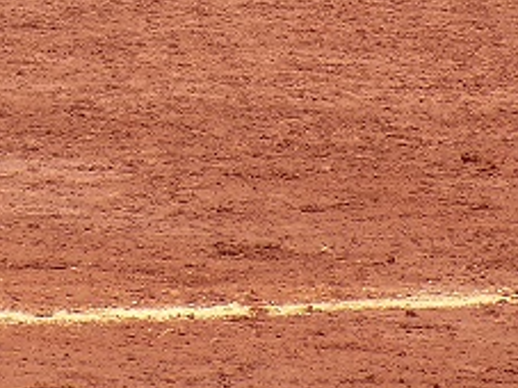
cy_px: -66
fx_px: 7119
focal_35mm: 476
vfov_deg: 3.1
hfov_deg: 4.2
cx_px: -57
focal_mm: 33.7
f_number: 5.4
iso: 80
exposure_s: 1/80
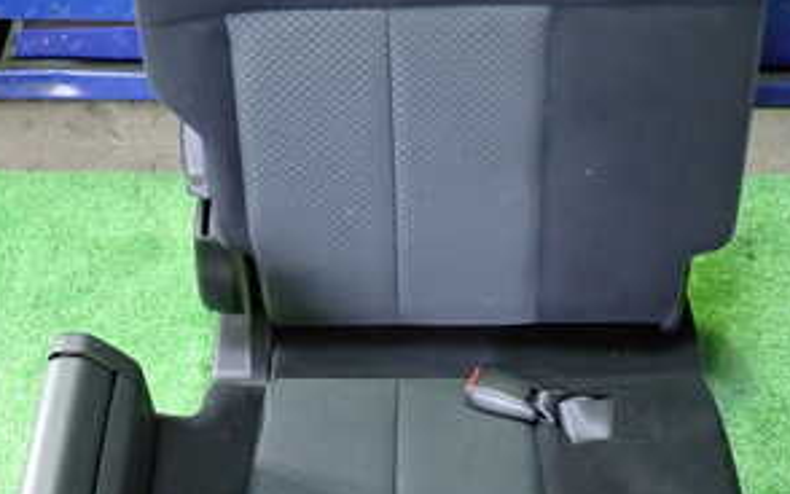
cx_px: 425
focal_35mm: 54
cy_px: 338
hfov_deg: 37.5
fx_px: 1163
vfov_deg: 23.9
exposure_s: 1/30
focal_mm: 4.5
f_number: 2
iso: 500
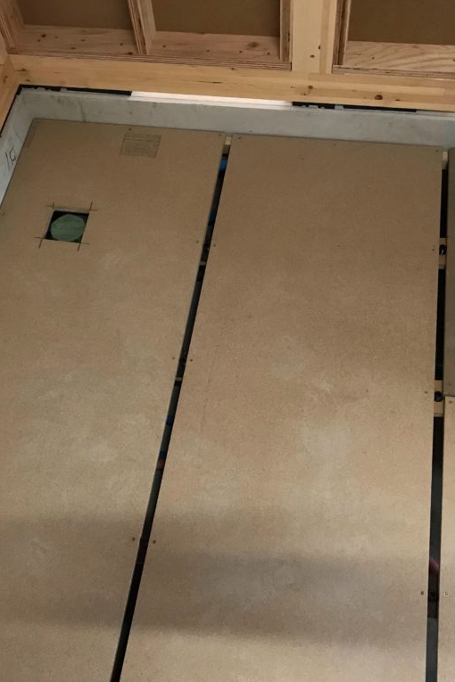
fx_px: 739
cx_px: 204
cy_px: 341
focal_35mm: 39
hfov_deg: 34.2
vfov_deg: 49.6
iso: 100
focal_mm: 3.99
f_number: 1.8
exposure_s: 1/14
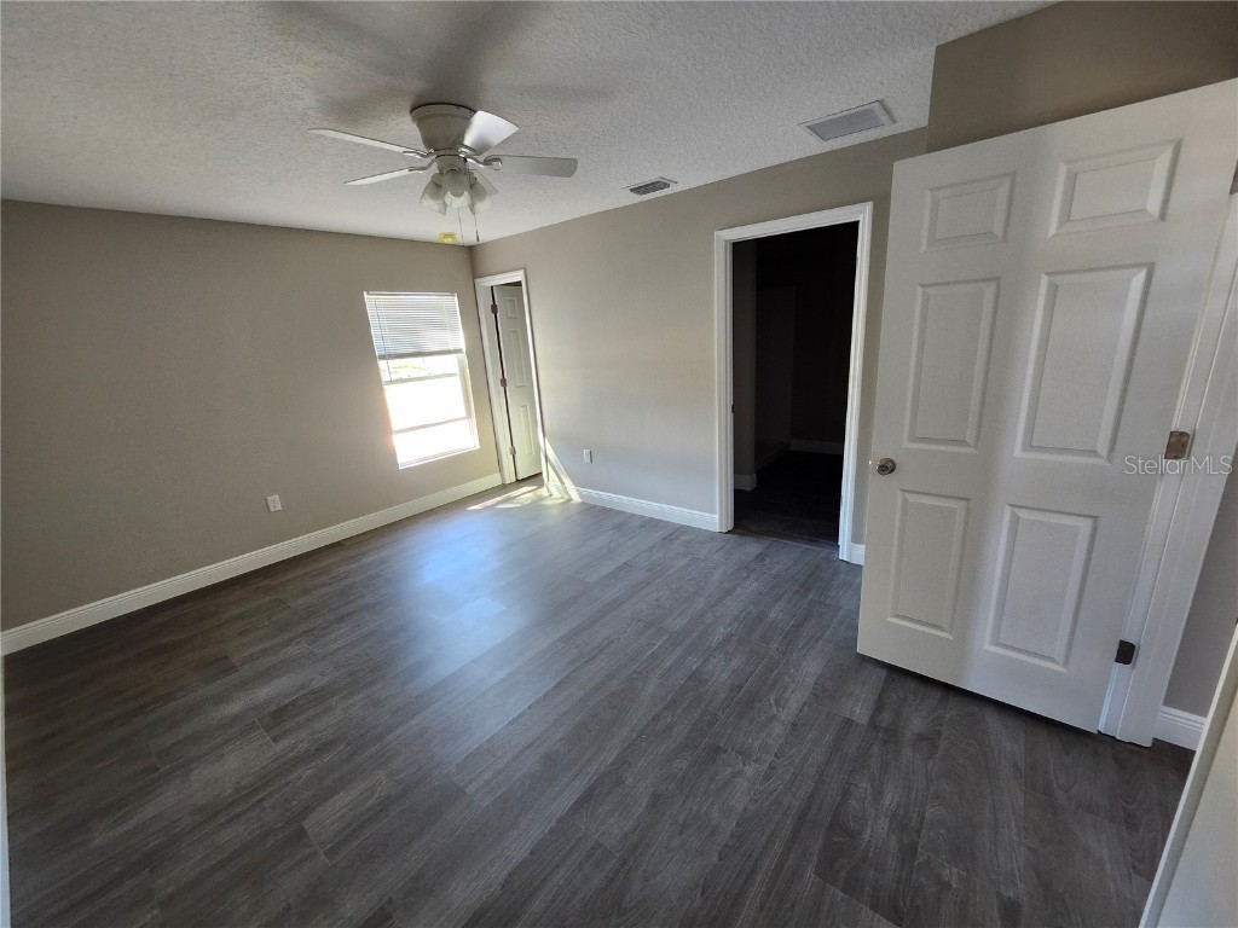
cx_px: 619
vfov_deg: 89.9
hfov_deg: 106.2
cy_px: 464
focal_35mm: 13
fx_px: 465
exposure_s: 1/60
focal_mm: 1.74
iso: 200
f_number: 2.2
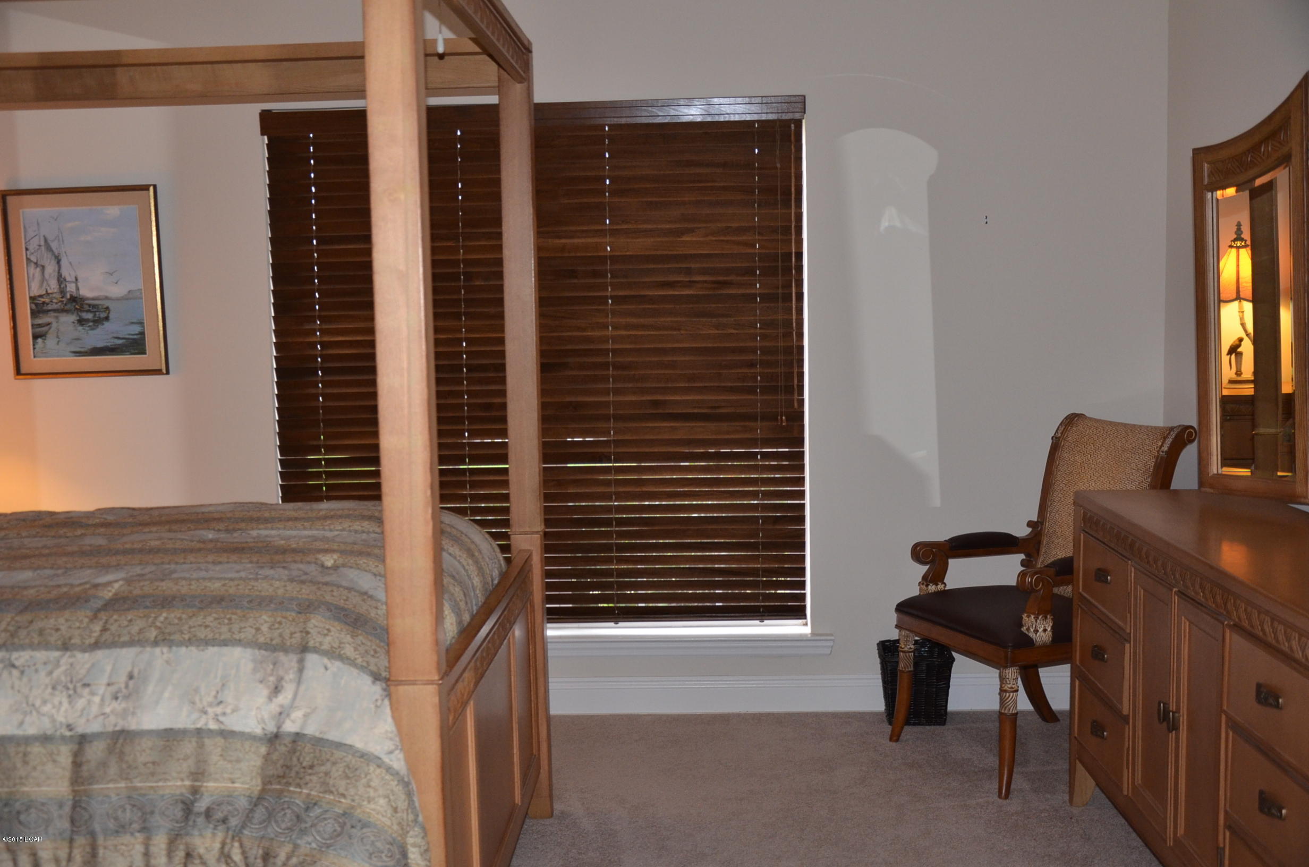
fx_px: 1415
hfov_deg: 49.6
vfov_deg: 34.1
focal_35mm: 39
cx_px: 654
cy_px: 434
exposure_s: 1/60
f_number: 4
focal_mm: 26
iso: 800
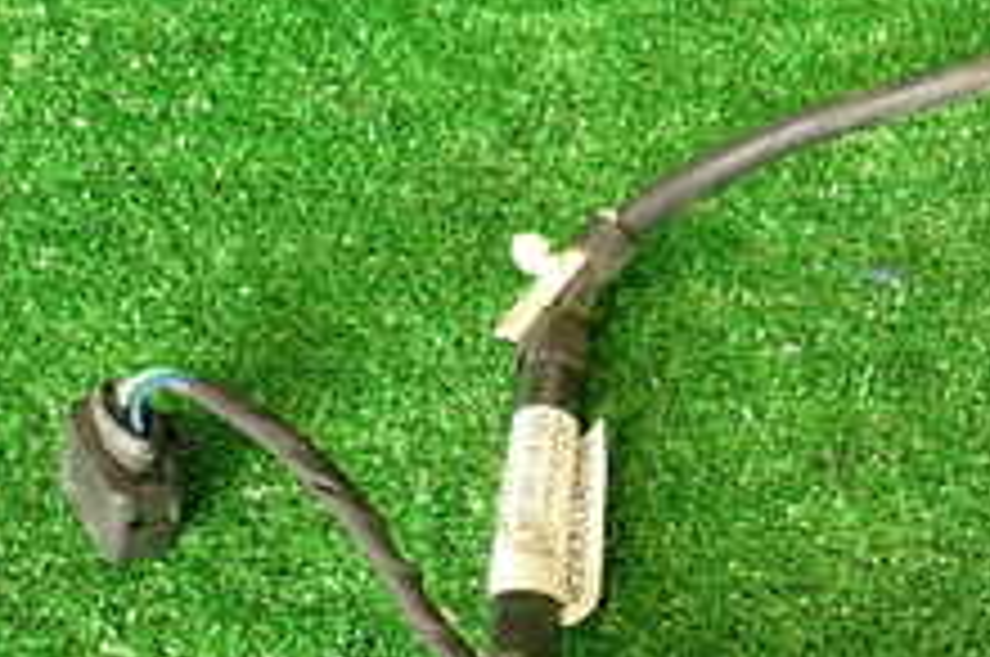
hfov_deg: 25.3
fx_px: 1950
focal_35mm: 71
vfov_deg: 18.9
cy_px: 526
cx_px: 1215
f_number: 2
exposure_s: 1/50
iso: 200
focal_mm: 4.5
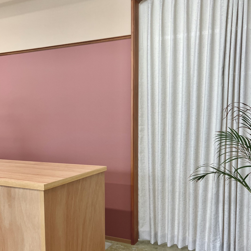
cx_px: 124
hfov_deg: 48.4
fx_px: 279
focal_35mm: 34
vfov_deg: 48.1
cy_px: 153
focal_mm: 3.99
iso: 64
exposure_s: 1/100
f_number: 1.8
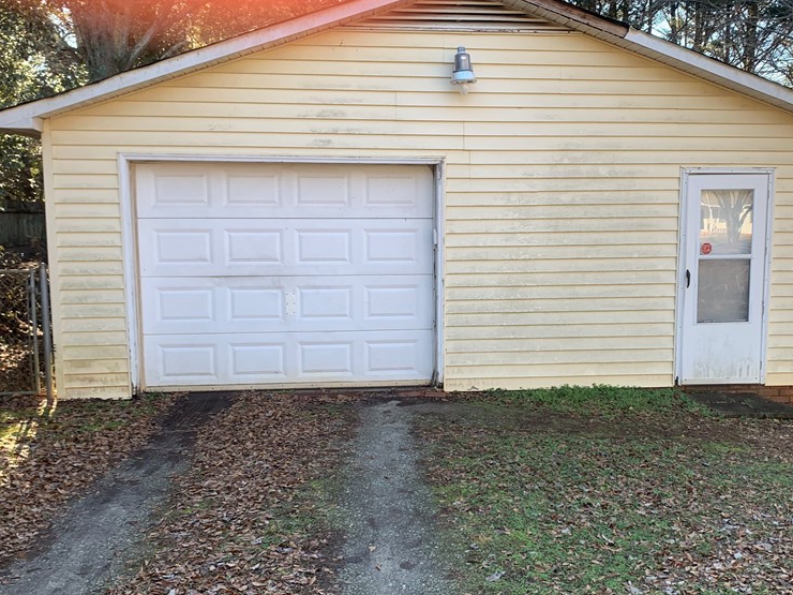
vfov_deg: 39.7
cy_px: 301
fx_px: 825
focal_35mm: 36
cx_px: 449
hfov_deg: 51.2
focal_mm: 4.25
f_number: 1.8
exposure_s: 1/167
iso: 25
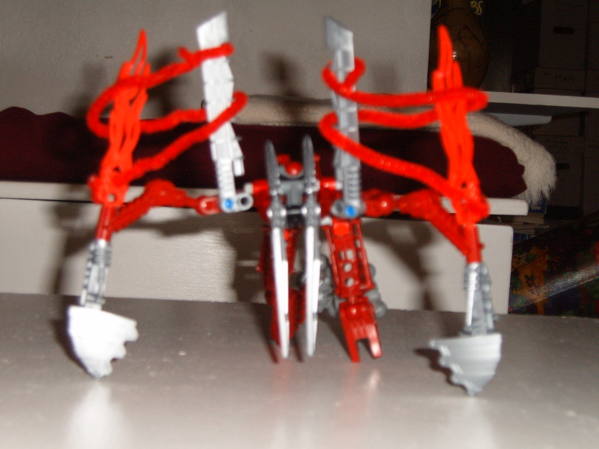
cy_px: 224
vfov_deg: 22.3
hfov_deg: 29.4
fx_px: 1142
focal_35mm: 66
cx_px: 300
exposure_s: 1/45
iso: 141
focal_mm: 11
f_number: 3.7
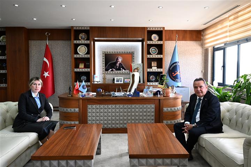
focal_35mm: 28
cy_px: 84
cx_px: 126
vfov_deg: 46.4
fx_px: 195
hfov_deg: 65.5
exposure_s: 1/320
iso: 6400
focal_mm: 28
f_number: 4
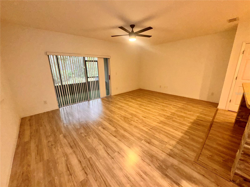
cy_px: 94
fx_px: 101
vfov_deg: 85.7
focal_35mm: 14
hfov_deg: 102.1
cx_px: 125
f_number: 2.2
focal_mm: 2.22
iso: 200
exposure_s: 1/60
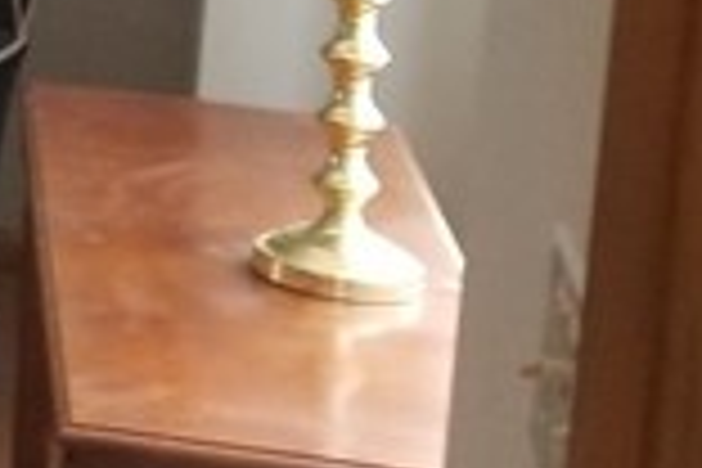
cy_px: -576
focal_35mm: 178
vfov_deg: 7.3
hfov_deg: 9.5
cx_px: -1296
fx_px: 3471
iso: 200
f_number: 1.7
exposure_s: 1/30
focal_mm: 4.3
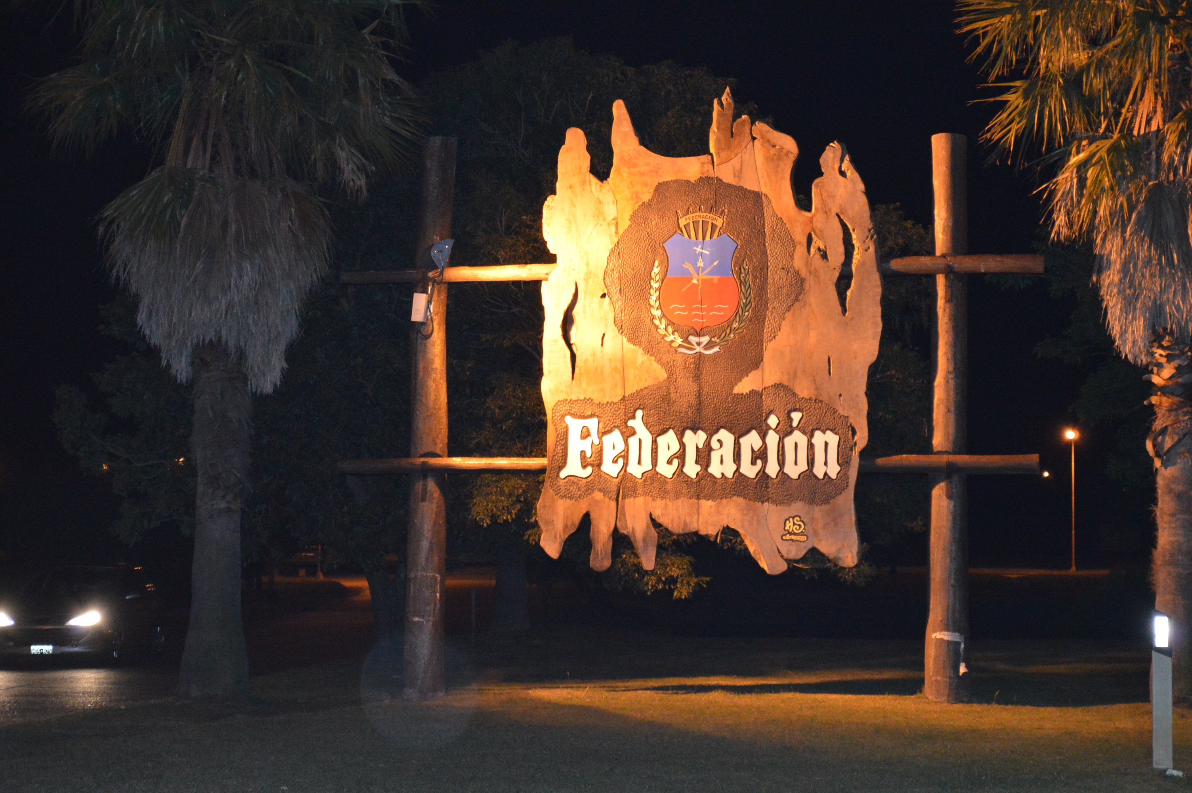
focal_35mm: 82
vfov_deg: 16.5
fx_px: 2729
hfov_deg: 24.6
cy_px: 396
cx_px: 596
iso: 3200
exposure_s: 1/30
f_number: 5.6
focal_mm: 55
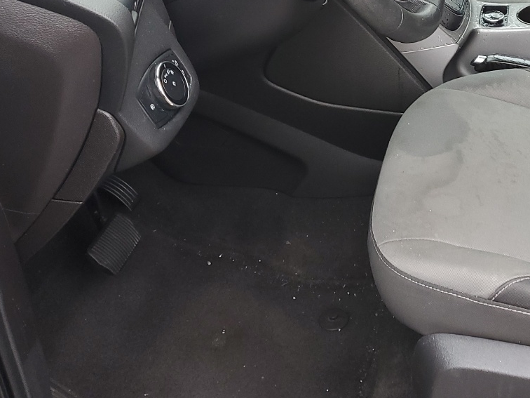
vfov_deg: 25.8
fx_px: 842
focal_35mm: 55
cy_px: 53
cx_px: 449
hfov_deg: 33.6
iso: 62
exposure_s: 1/120
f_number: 1.5
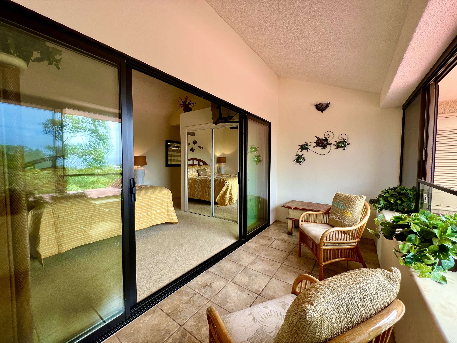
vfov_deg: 89.9
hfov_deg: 106.2
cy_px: 172
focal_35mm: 13
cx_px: 228
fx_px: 172
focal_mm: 1.57
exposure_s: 1/99
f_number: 1.8
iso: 50
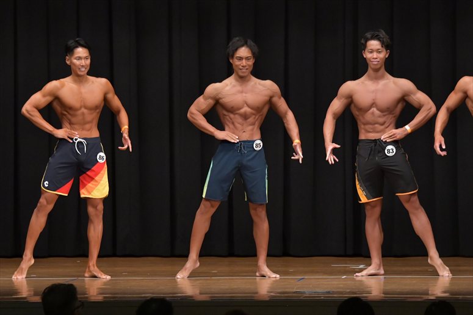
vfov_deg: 6.8
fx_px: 2653
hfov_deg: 10.2
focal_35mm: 202
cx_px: 236
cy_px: 158
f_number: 5.6
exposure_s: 1/400
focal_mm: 135
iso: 6400
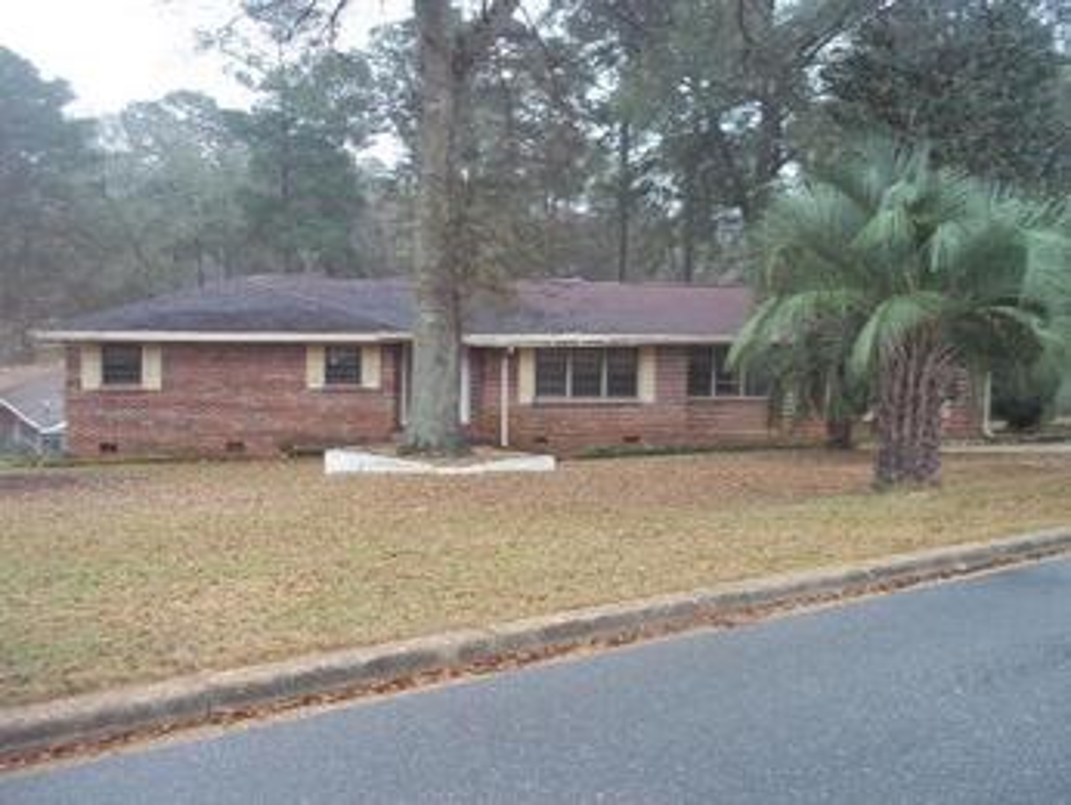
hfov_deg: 51.3
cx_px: 536
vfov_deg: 39.7
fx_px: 1115
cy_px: 402
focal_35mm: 36
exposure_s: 1/40
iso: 80
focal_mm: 6.5
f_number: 3.1
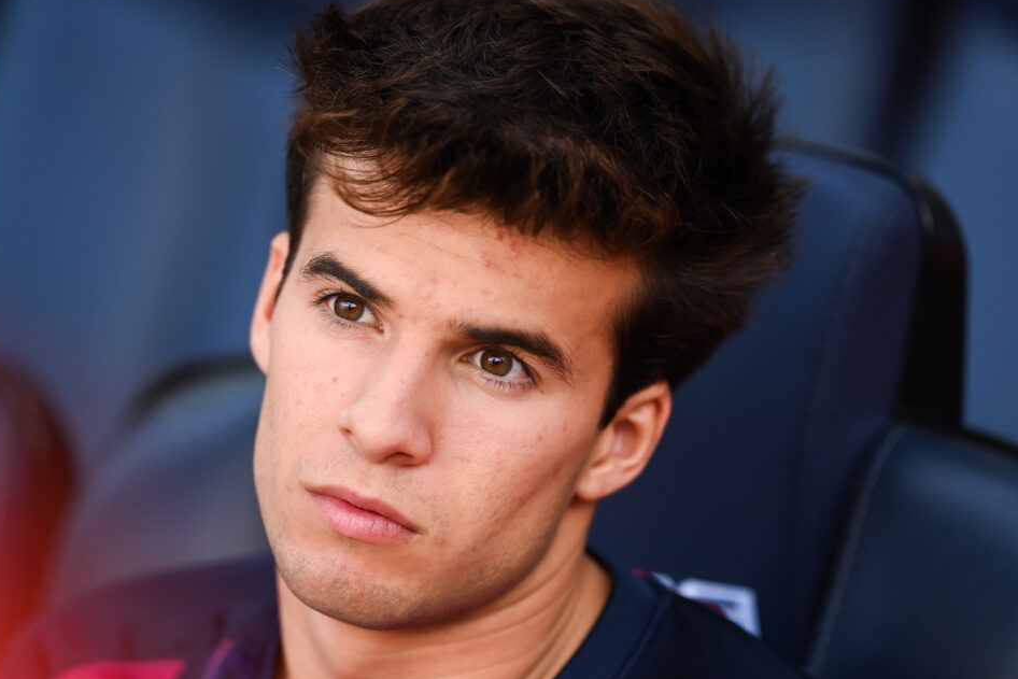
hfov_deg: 4.8
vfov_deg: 3.2
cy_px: 353
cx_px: 503
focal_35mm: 433
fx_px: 12245
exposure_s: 1/1600
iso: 800
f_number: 2.8
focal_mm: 400
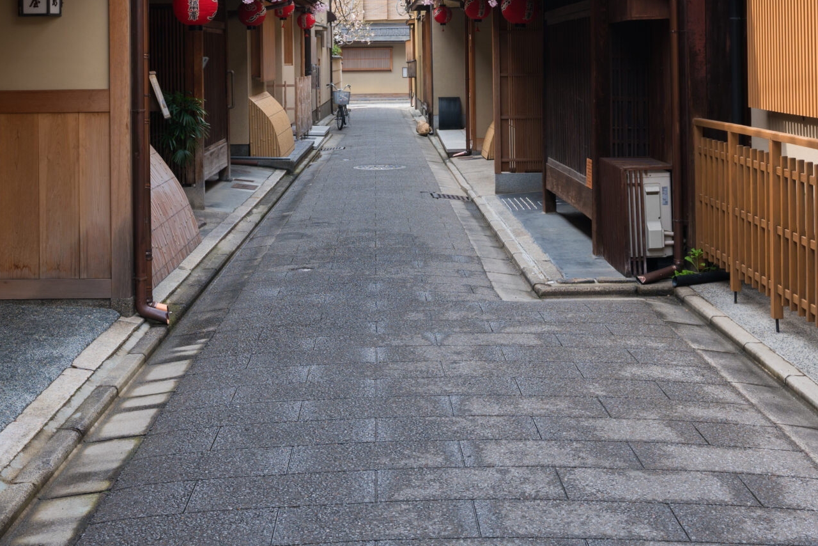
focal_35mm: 54
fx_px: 1227
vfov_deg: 24.2
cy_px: 31
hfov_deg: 36.8
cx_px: 364
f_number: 8
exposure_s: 1/40
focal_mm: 27
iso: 200
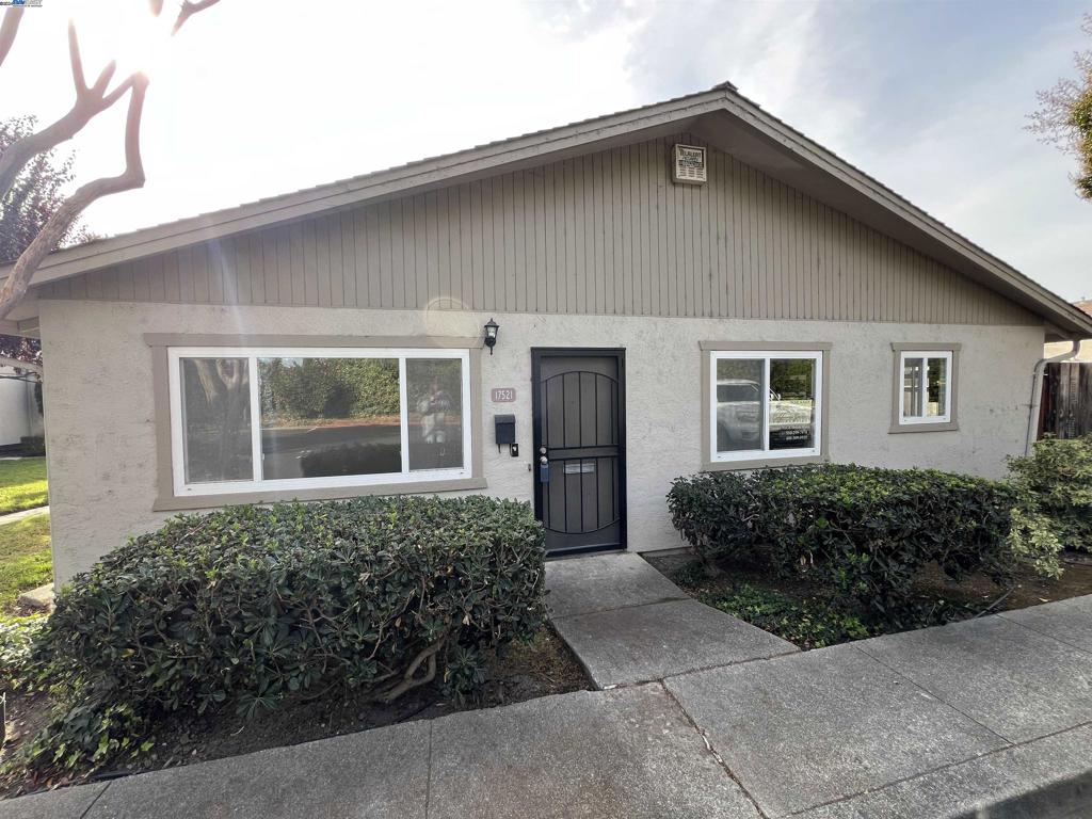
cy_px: 410
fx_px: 410
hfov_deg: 106.2
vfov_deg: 89.9
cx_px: 546
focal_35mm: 13
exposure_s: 1/237
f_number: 1.8
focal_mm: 1.57
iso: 32
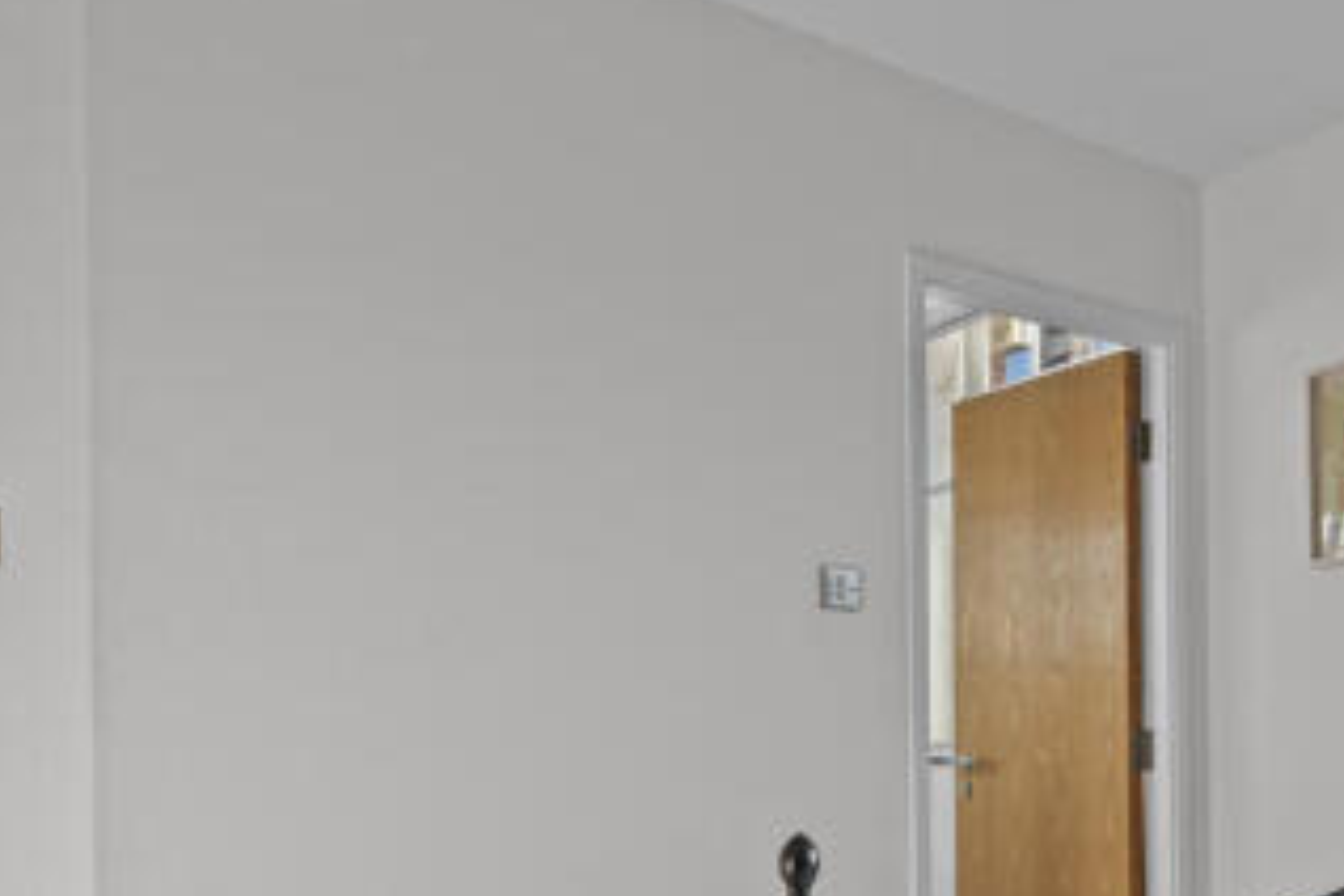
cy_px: 689
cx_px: 1074
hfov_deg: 53.5
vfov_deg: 38.8
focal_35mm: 33
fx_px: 1232
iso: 500
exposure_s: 1/160
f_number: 7.1
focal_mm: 16
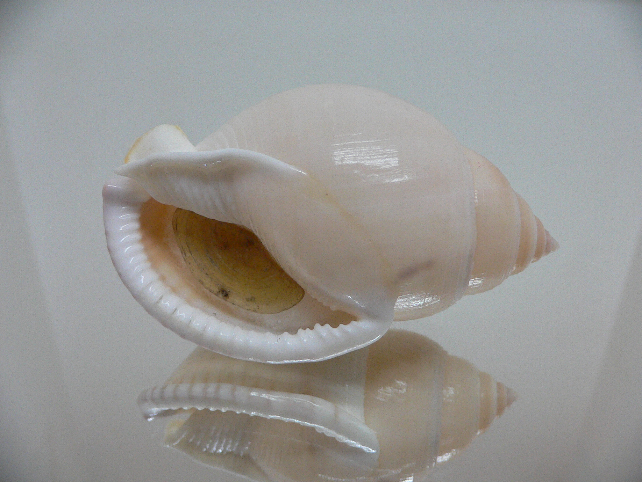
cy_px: 241
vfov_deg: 40.7
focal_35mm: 35
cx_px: 321
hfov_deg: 52.6
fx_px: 649
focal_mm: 4.6
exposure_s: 1/60
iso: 200
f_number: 2.8
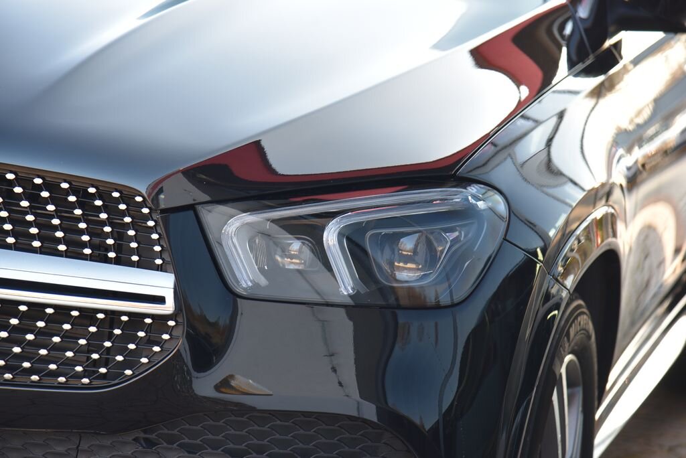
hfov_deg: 17.1
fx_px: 2288
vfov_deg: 11.4
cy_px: 229
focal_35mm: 120
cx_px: 343
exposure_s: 1/80
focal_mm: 120
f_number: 5
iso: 500
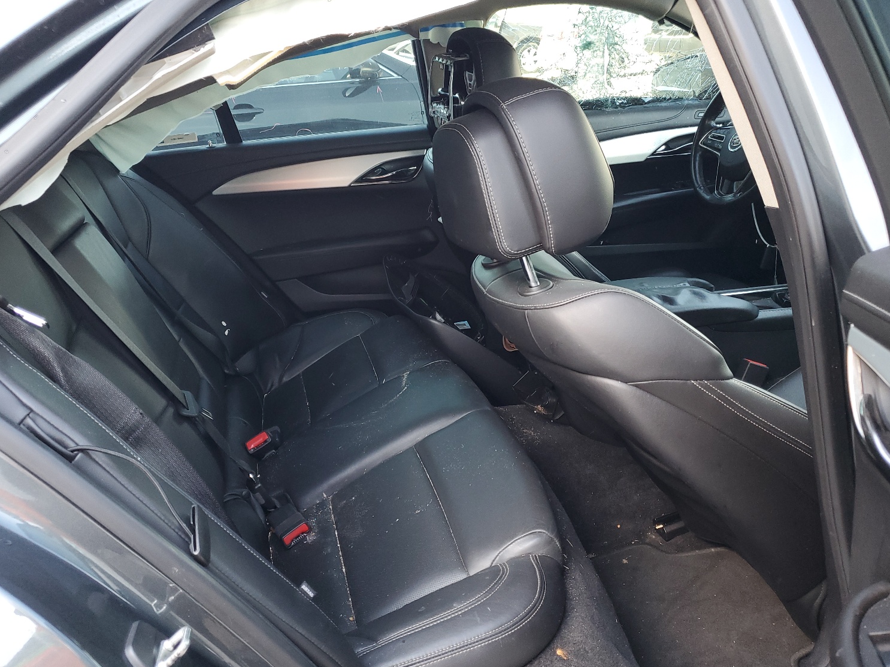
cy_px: 340
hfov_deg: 63.4
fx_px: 720
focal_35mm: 28
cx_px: 431
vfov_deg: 49.7
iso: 99
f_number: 1.5
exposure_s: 1/120
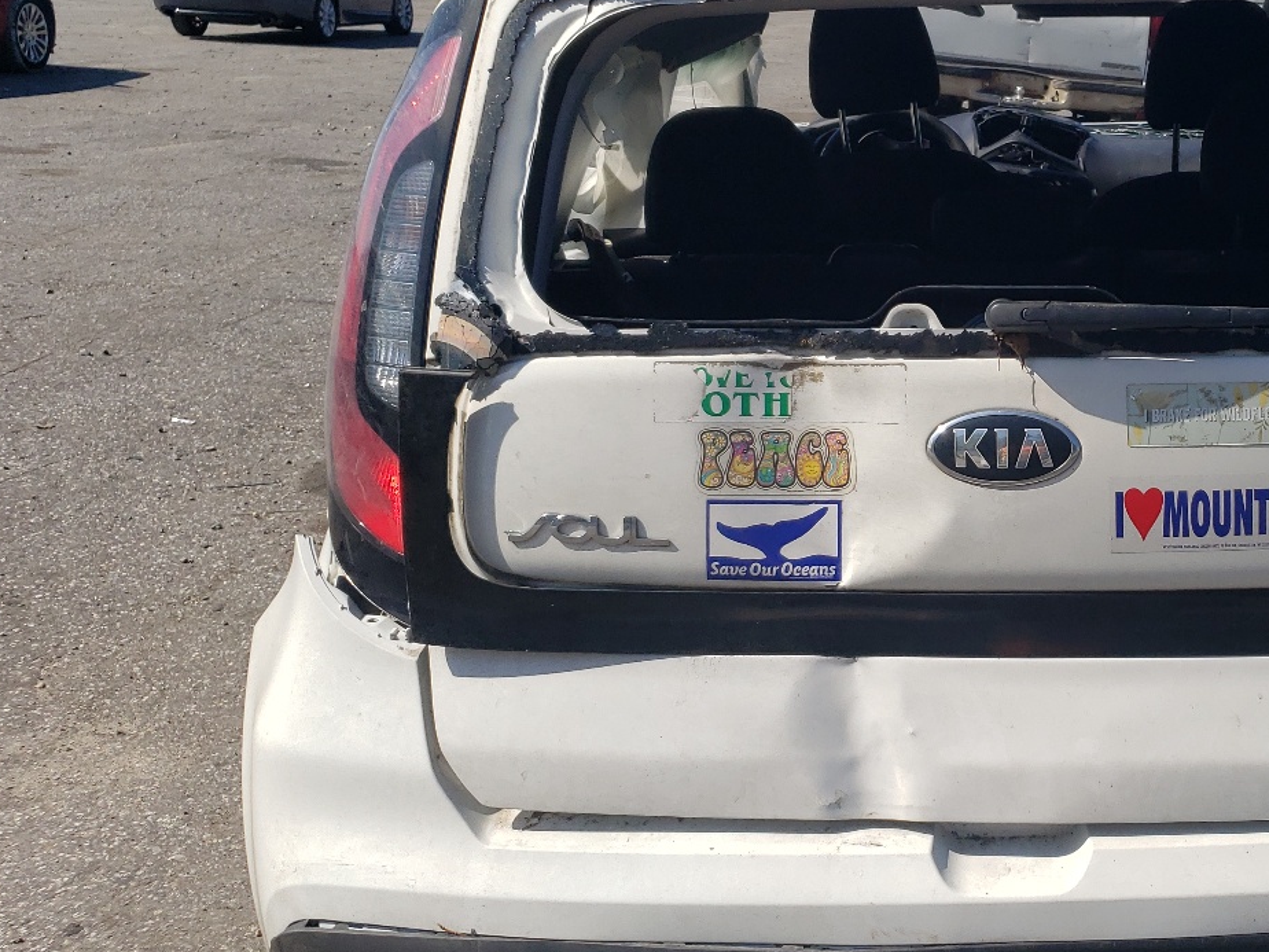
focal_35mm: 45
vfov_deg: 32.2
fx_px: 1650
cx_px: 1037
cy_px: 464
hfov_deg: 40.2
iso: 50
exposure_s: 1/5000
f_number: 1.5
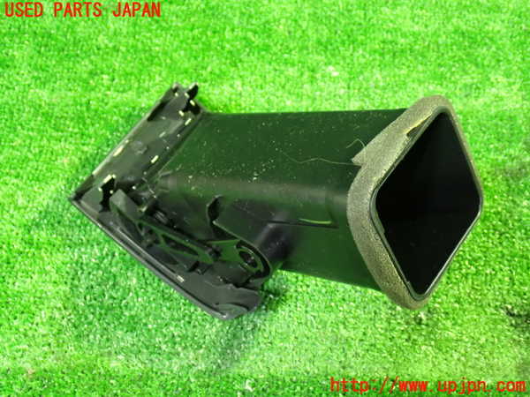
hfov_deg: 42.9
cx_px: 265
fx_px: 674
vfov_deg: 32.9
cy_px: 198
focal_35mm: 44
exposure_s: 1/10
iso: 800
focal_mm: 7.84
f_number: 2.9
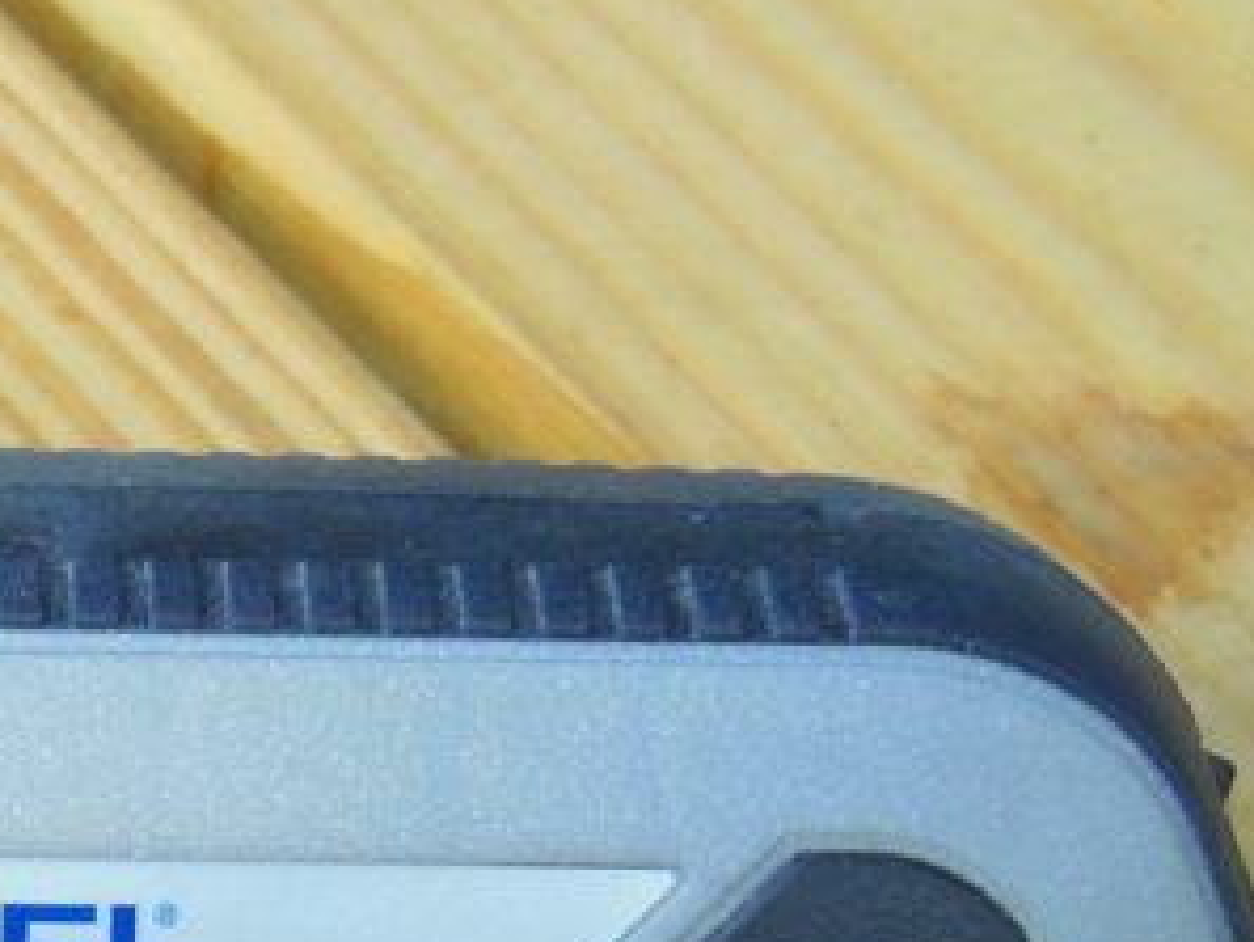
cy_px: 1136
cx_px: -203
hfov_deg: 10.8
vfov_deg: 8.1
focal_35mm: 181
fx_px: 6560
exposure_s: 1/60
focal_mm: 12.4
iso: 125
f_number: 5.2
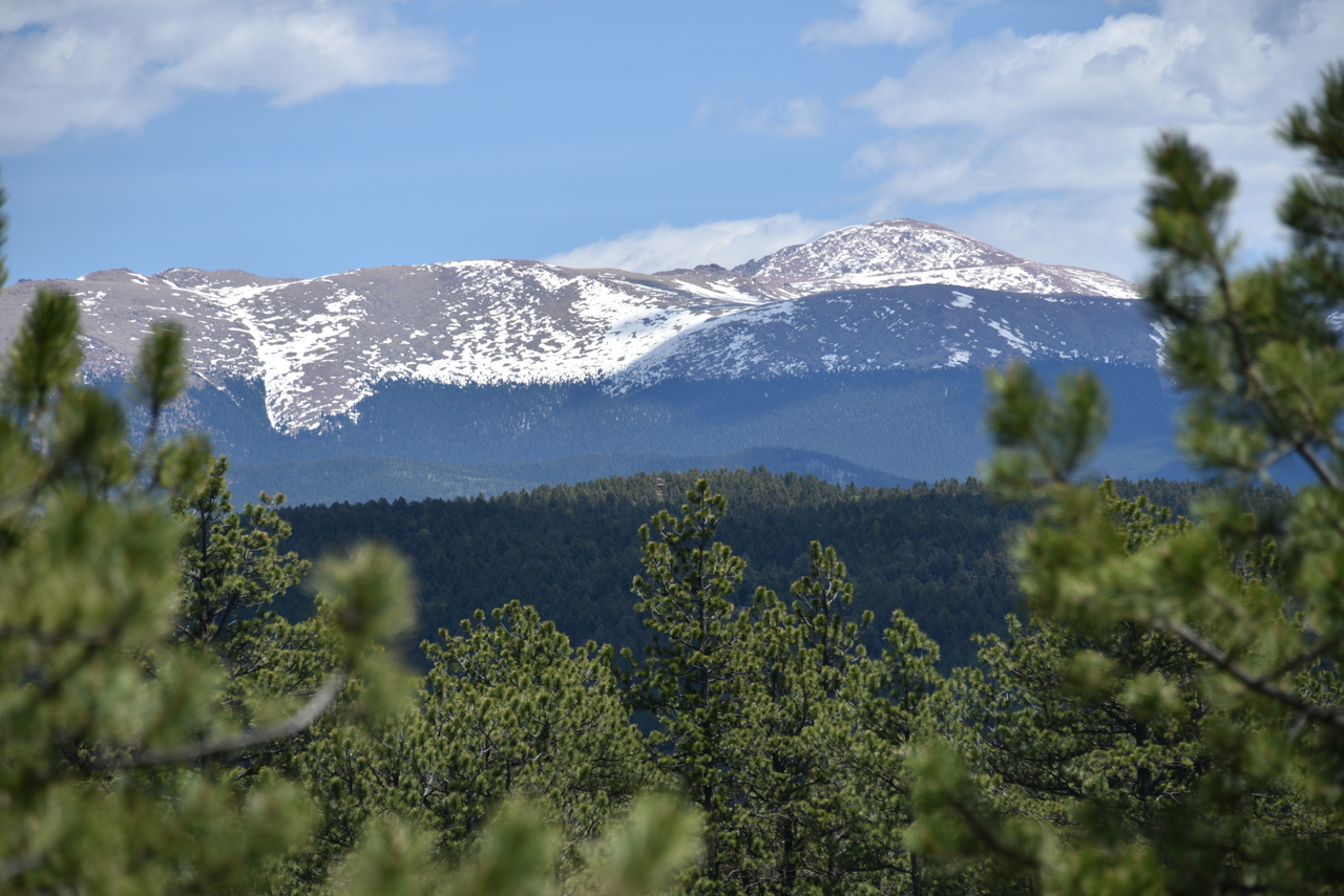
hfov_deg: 8.9
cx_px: 672
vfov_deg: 6.0
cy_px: 448
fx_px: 8588
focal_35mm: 230
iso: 100
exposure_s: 1/500
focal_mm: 230
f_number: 7.1
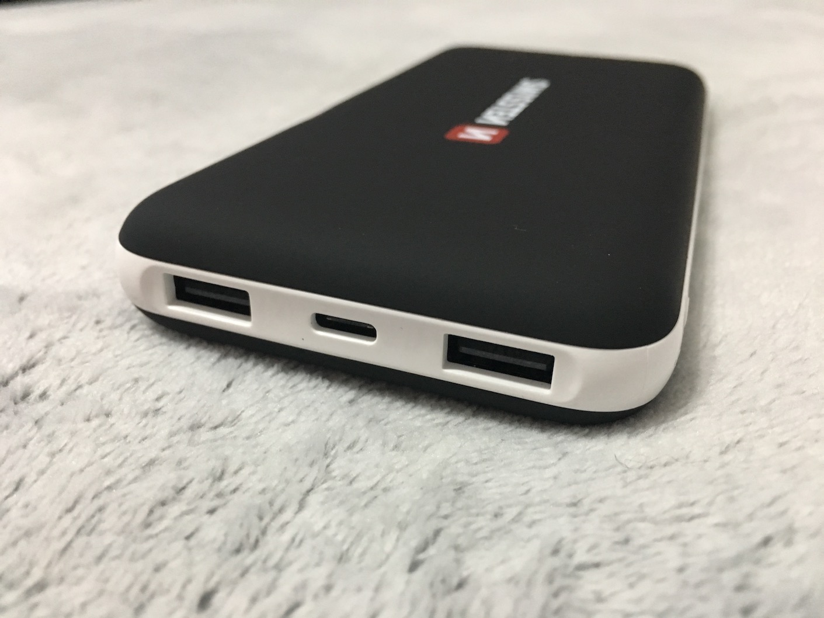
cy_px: 309
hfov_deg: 61.7
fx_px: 690
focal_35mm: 29
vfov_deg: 48.2
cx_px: 412
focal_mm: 4.15
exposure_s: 1/17
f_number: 2.2
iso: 200
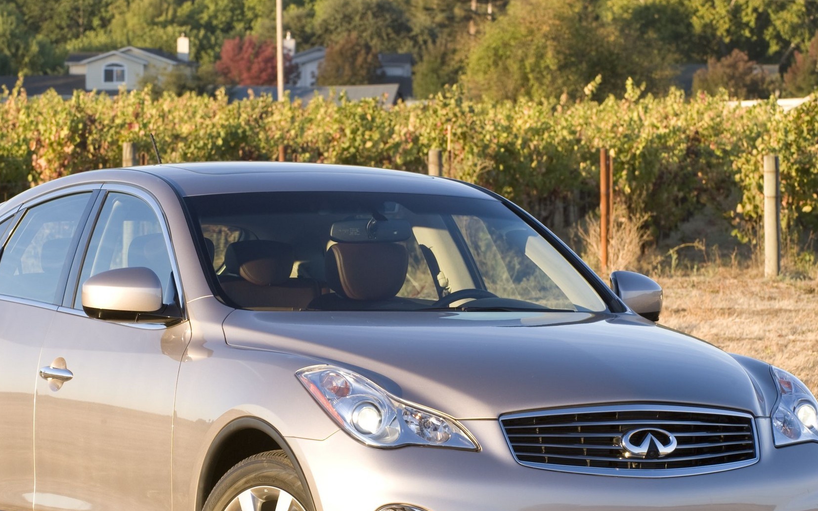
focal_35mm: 223
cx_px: 353
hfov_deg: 9.4
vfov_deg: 5.9
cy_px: 342
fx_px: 4971
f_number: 11
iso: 200
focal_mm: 145
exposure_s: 1/40
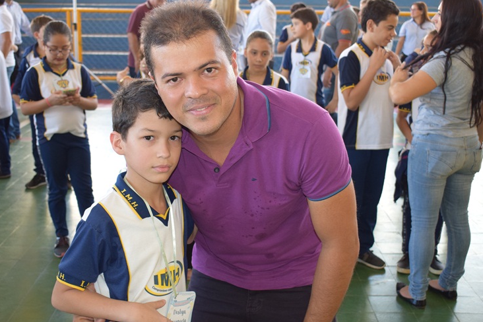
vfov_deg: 28.3
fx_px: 638
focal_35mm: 48
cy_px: 164
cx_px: 230
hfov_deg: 41.5
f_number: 5
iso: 800
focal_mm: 29
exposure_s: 1/100
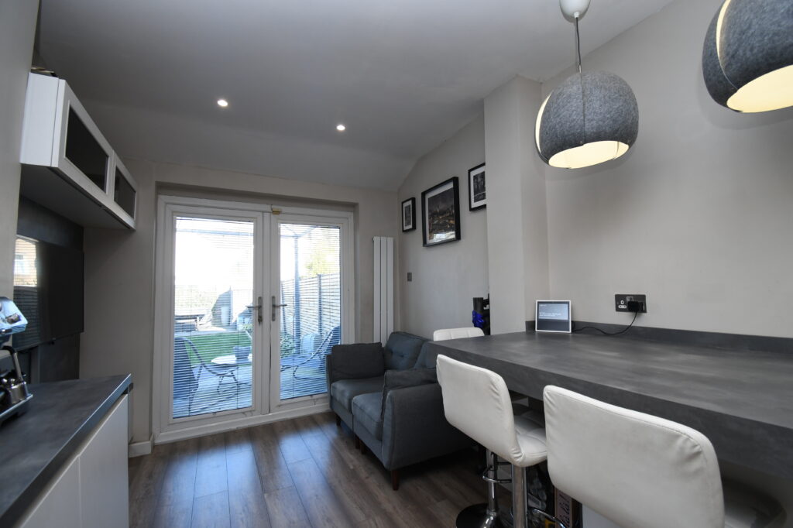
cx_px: 396
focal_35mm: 15
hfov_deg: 100.4
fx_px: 330
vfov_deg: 77.3
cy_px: 264
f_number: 5.6
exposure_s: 1/125
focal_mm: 10
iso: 560
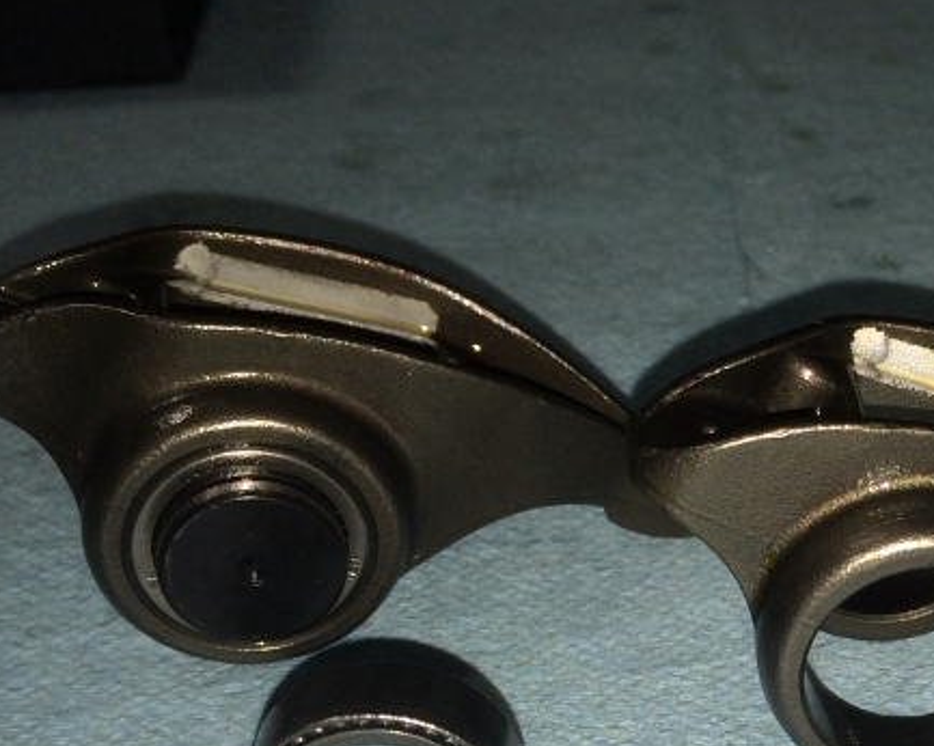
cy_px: 632
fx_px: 1851
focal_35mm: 67
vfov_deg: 22.4
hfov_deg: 26.4
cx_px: 984
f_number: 2.2
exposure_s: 1/130
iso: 32
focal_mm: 4.15
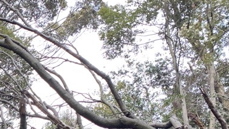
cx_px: -58
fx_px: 479
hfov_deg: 24.0
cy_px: 208
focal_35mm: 79
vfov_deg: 14.1
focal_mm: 4.25
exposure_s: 1/120
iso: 40
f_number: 1.8
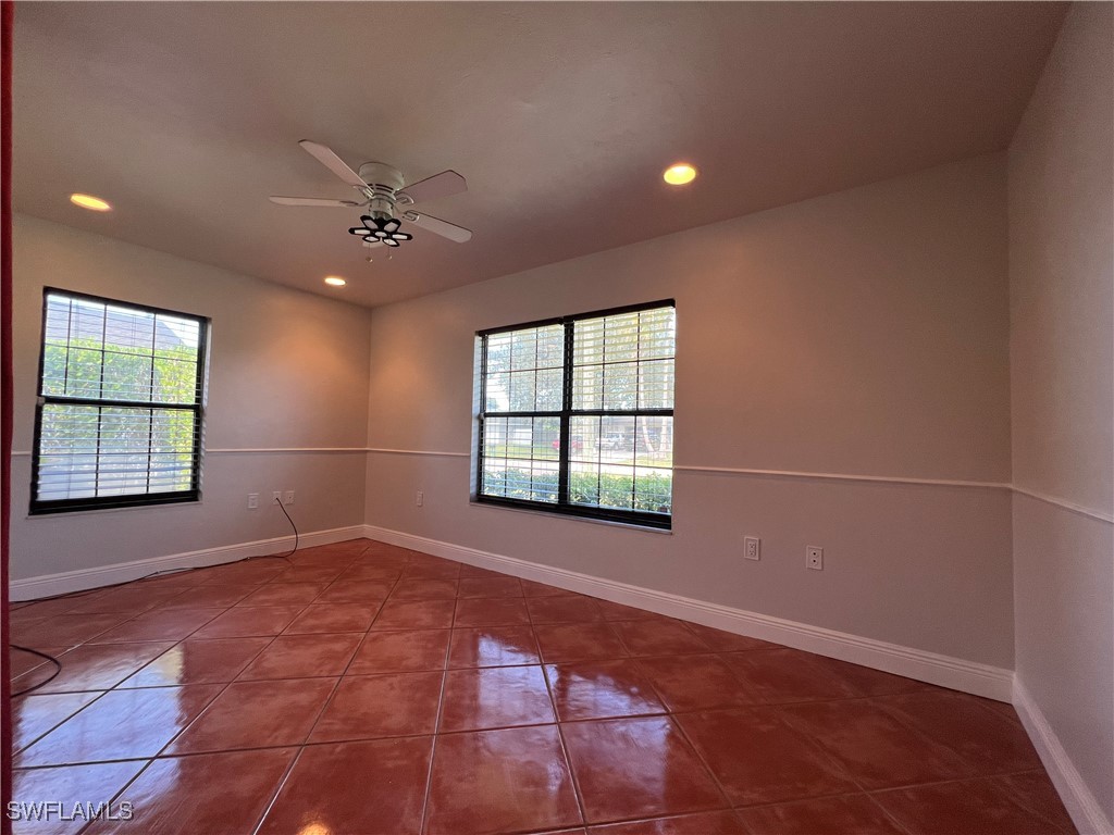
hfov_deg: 106.2
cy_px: 418
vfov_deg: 89.9
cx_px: 557
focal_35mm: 13
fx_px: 418
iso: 80
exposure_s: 1/120
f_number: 1.8
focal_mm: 1.57
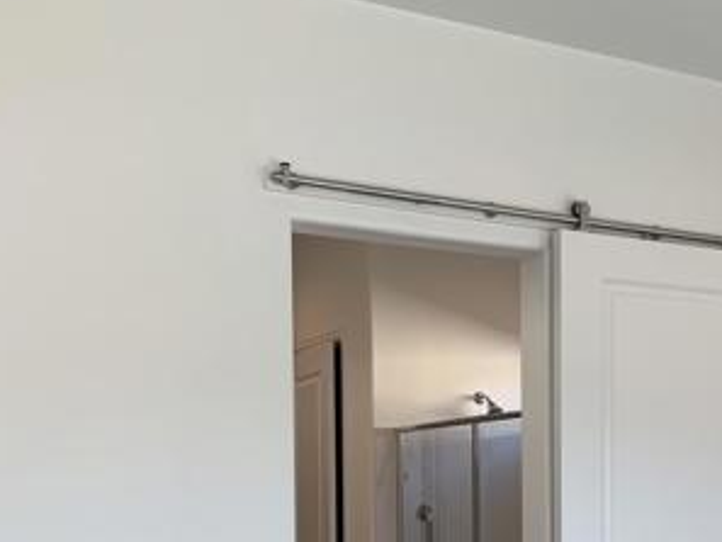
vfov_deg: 24.9
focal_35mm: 56
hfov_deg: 34.0
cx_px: 493
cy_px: 544
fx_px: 1168
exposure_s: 1/120
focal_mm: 4.25
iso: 25
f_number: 1.8
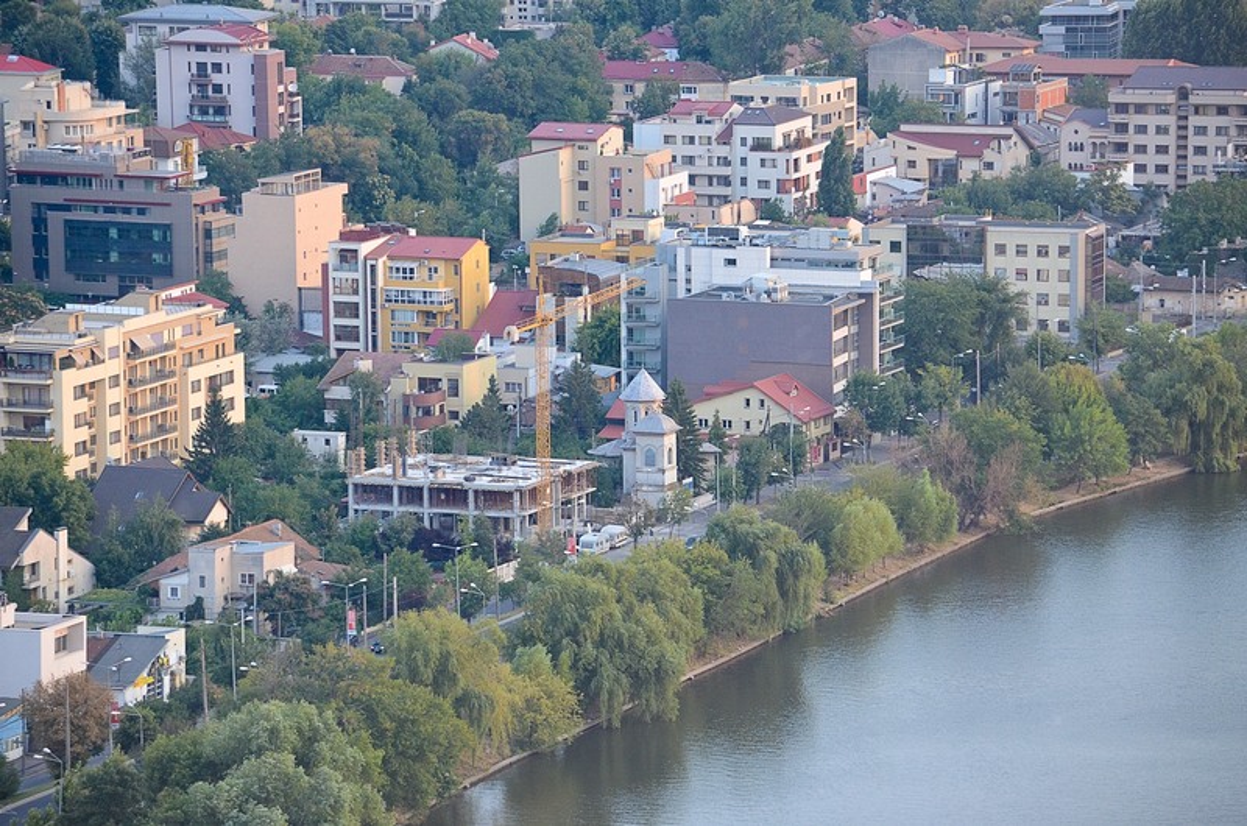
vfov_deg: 6.8
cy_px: 413
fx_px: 7000
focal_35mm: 202
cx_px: 624
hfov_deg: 10.2
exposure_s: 1/100
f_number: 5.6
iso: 800
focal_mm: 135
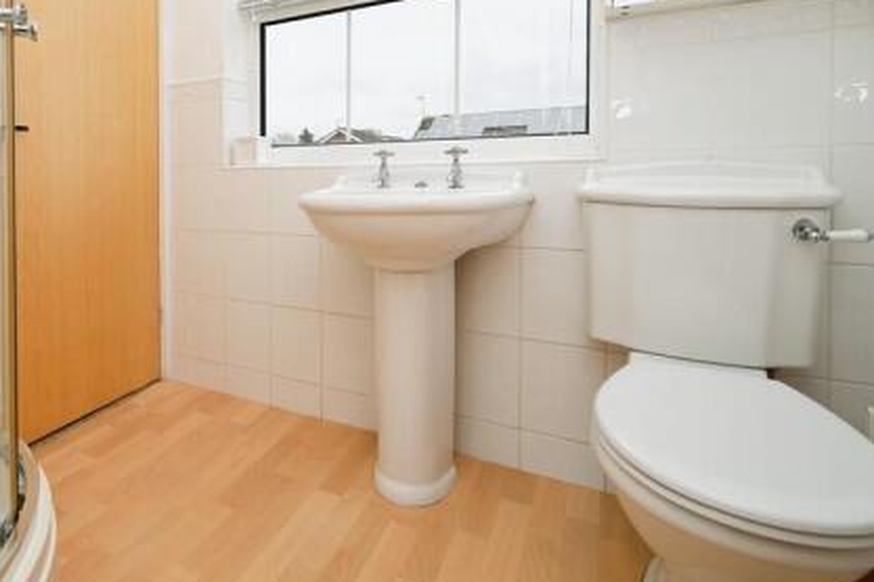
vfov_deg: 55.7
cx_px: 263
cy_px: 181
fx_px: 534
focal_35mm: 22
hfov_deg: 75.1
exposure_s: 1/125
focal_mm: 14
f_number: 5.6
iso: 100
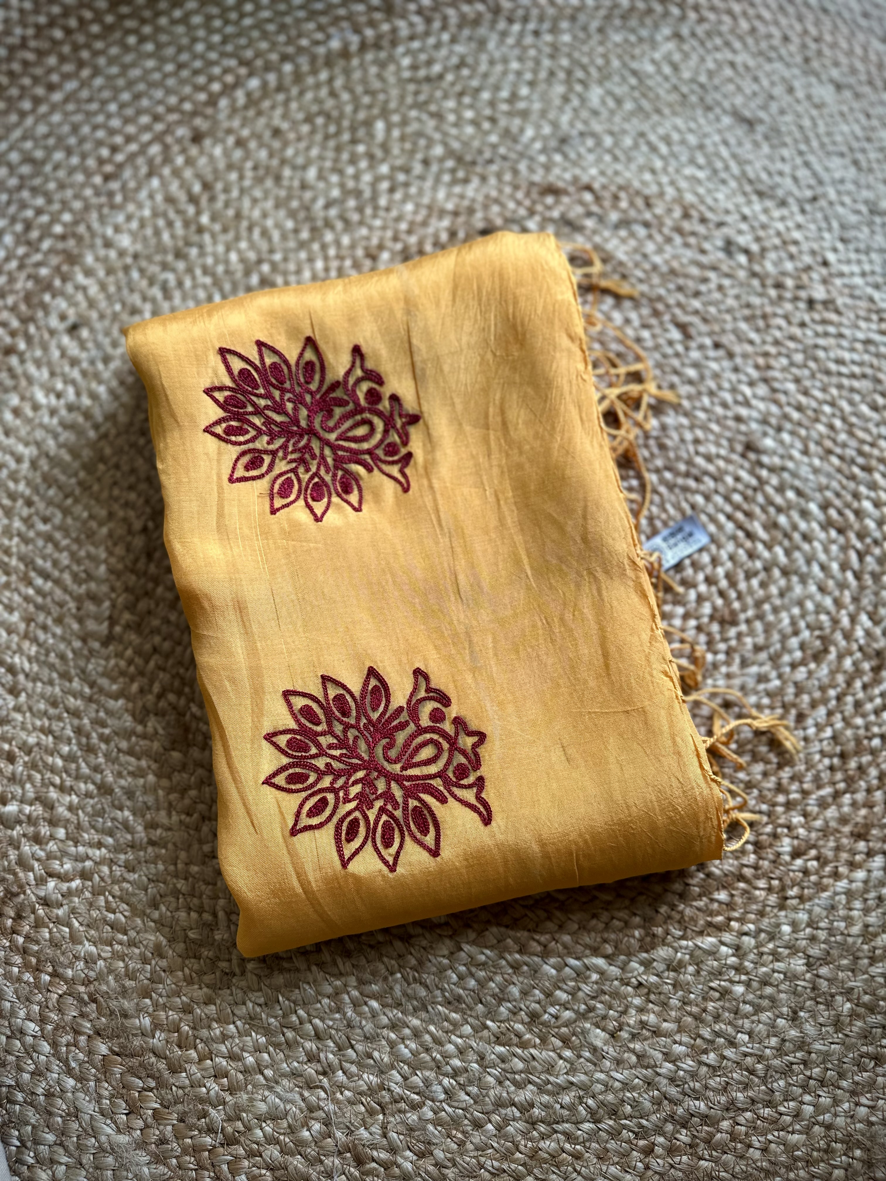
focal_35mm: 24
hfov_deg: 56.8
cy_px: 590
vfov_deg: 71.6
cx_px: 443
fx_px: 819
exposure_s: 1/121
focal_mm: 6.86
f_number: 1.78
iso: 160
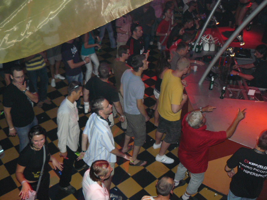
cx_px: 134
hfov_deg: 51.4
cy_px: 100
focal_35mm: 36
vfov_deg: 39.7
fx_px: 278
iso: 250
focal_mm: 6
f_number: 2.8
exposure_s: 1/25
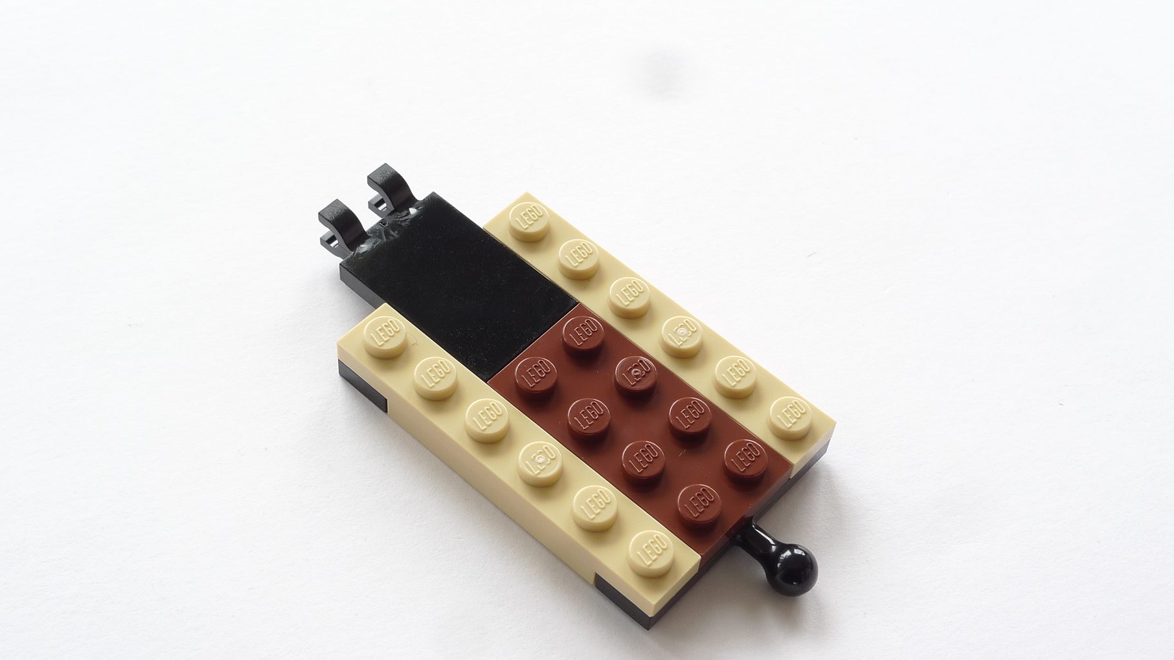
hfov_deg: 36.6
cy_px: 366
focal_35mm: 57
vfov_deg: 21.1
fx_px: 1774
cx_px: 584
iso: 80
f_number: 4.5
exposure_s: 1/5
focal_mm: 11.1
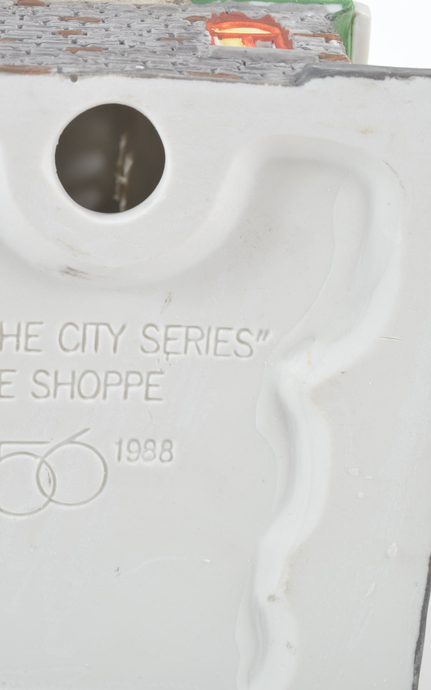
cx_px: 20
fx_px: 2382
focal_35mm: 127
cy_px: 346
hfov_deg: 10.3
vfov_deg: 16.5
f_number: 11
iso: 100
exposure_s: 1/160
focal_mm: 55
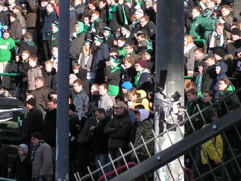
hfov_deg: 8.1
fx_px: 1706
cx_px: 115
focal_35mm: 245
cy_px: 46
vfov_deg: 6.1
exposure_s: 1/200
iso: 50
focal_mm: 20
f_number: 5
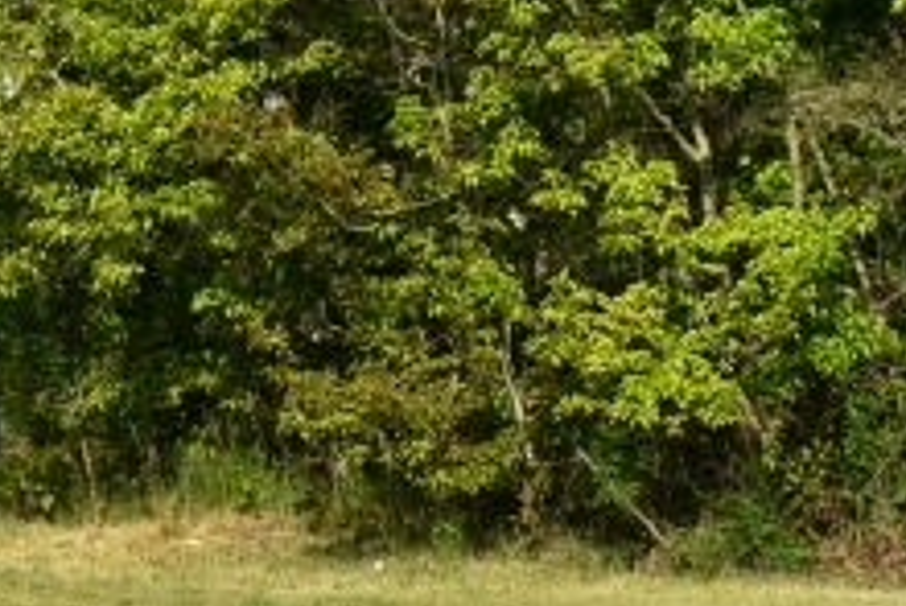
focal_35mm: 209
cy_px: -179
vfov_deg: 6.5
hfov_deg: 9.4
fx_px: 5263
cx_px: -692
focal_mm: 30
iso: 200
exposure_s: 1/400
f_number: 9
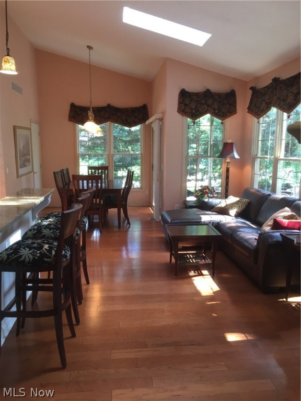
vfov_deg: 61.7
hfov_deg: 48.2
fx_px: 336
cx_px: 150
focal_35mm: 29
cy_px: 200
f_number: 2.2
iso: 32
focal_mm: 4.15
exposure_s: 1/30
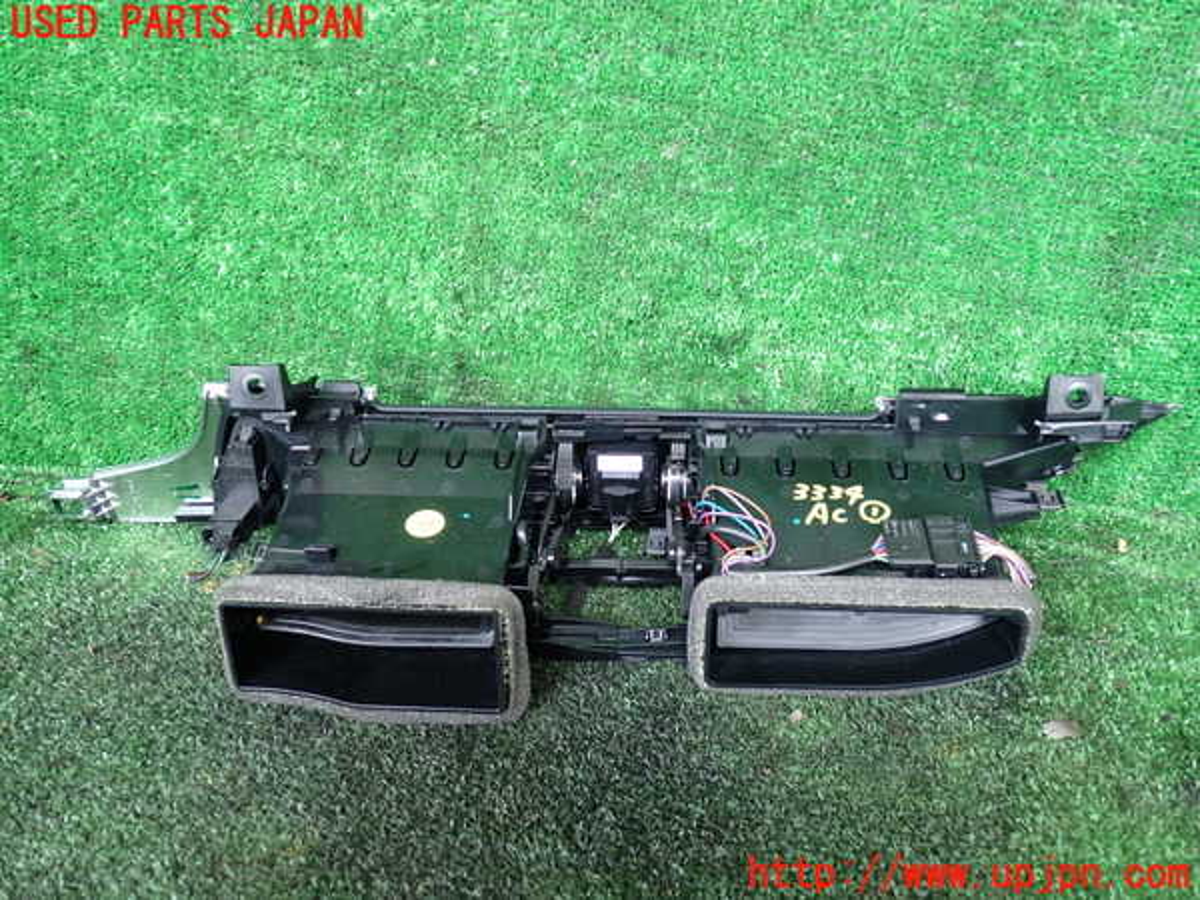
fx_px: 1040
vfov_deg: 46.8
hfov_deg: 60.0
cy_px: 450
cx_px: 600
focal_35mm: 30
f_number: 2.3
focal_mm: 5.4
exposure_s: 1/50
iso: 200
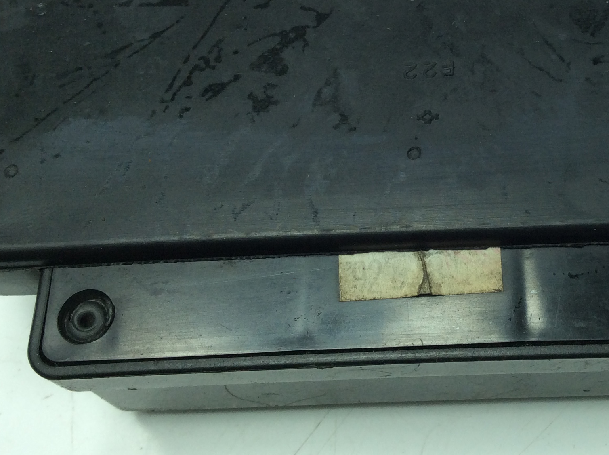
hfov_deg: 34.5
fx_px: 966
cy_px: 126
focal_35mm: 55
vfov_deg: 26.2
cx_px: 434
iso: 32
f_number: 2.4
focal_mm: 3.3
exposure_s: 1/312
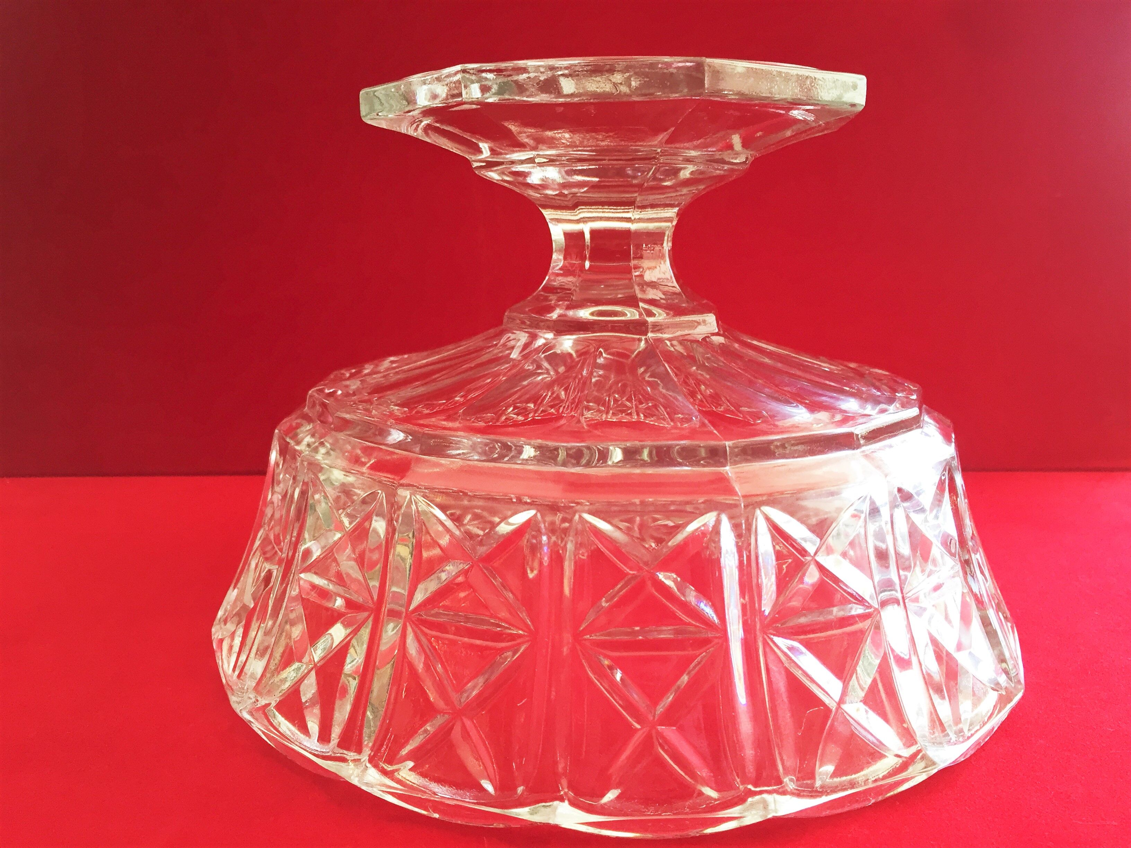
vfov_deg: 48.2
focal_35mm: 29
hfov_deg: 61.7
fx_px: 948
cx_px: 566
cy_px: 424
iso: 50
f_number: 2.2
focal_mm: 4.15
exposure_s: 1/33
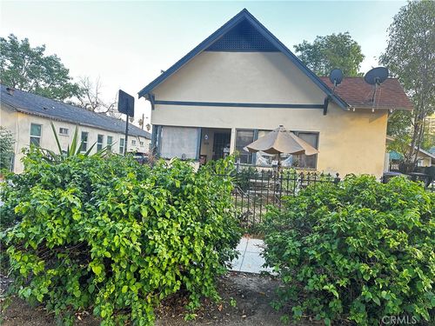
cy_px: 163
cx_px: 218
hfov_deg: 71.6
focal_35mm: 24
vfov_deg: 56.8
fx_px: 302
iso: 100
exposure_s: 1/147
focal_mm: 6.86
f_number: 1.78
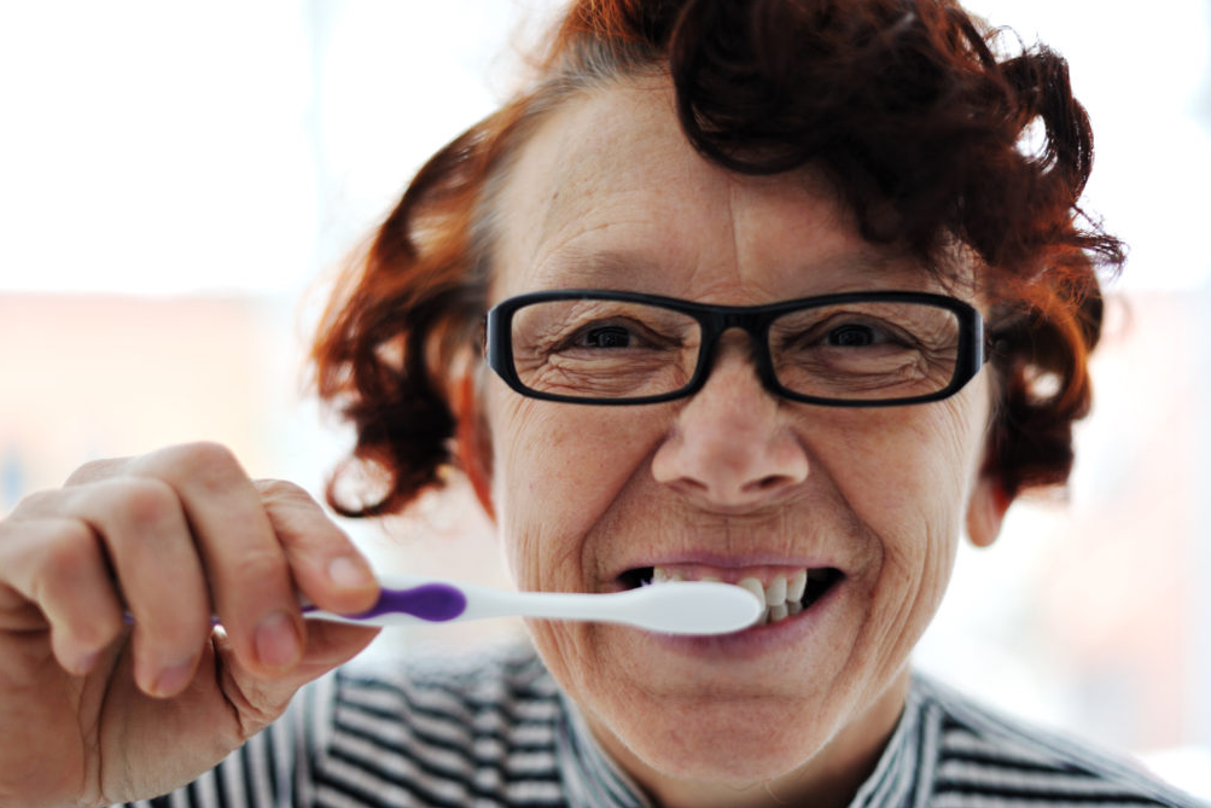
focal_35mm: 51
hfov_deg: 38.9
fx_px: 1716
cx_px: 606
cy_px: 399
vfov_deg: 26.5
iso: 250
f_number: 2
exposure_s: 1/80
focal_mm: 50
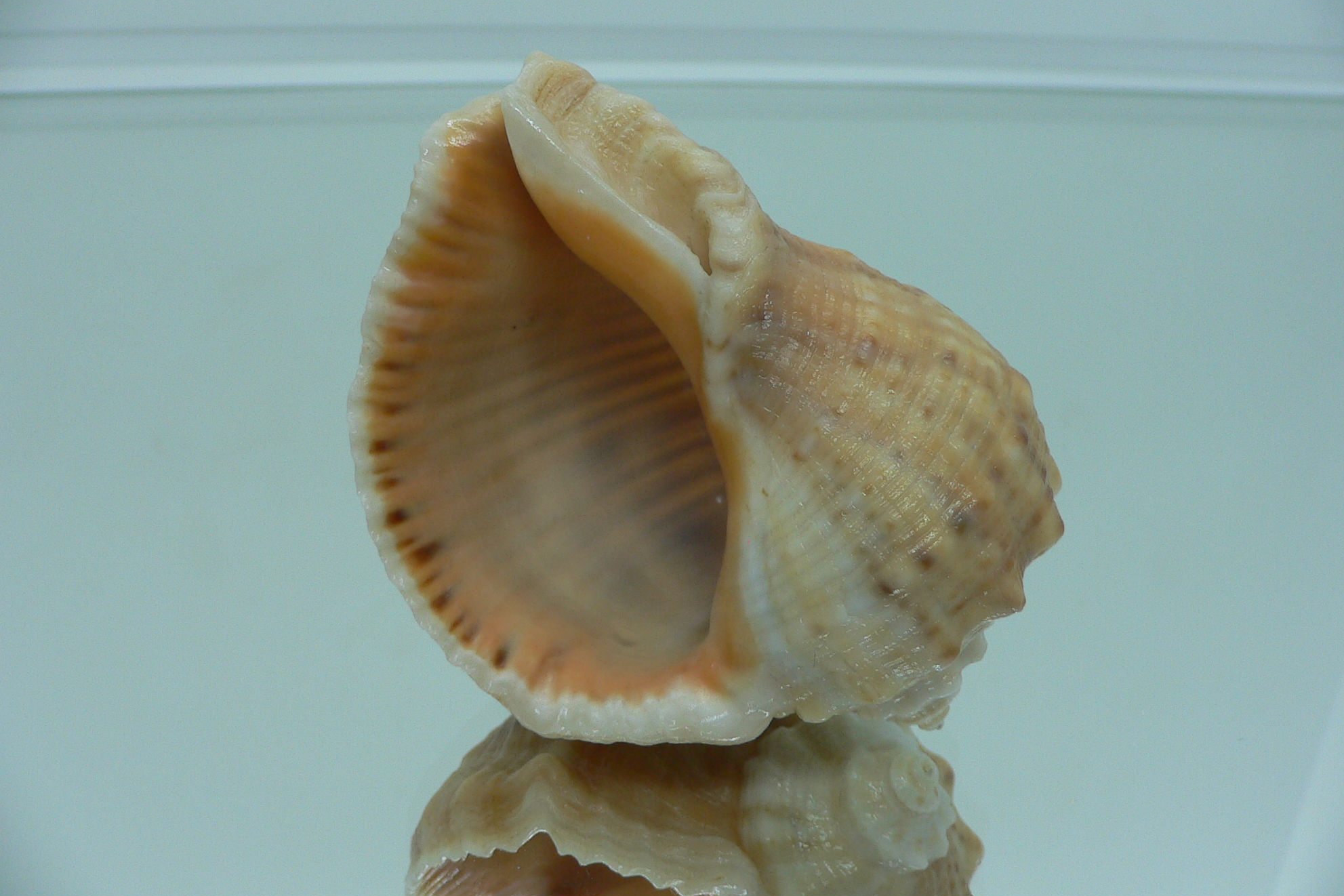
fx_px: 1381
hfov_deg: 51.9
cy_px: 441
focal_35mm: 37
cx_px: 672
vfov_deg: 35.9
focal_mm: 4.6
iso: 80
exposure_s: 1/60
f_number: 2.8
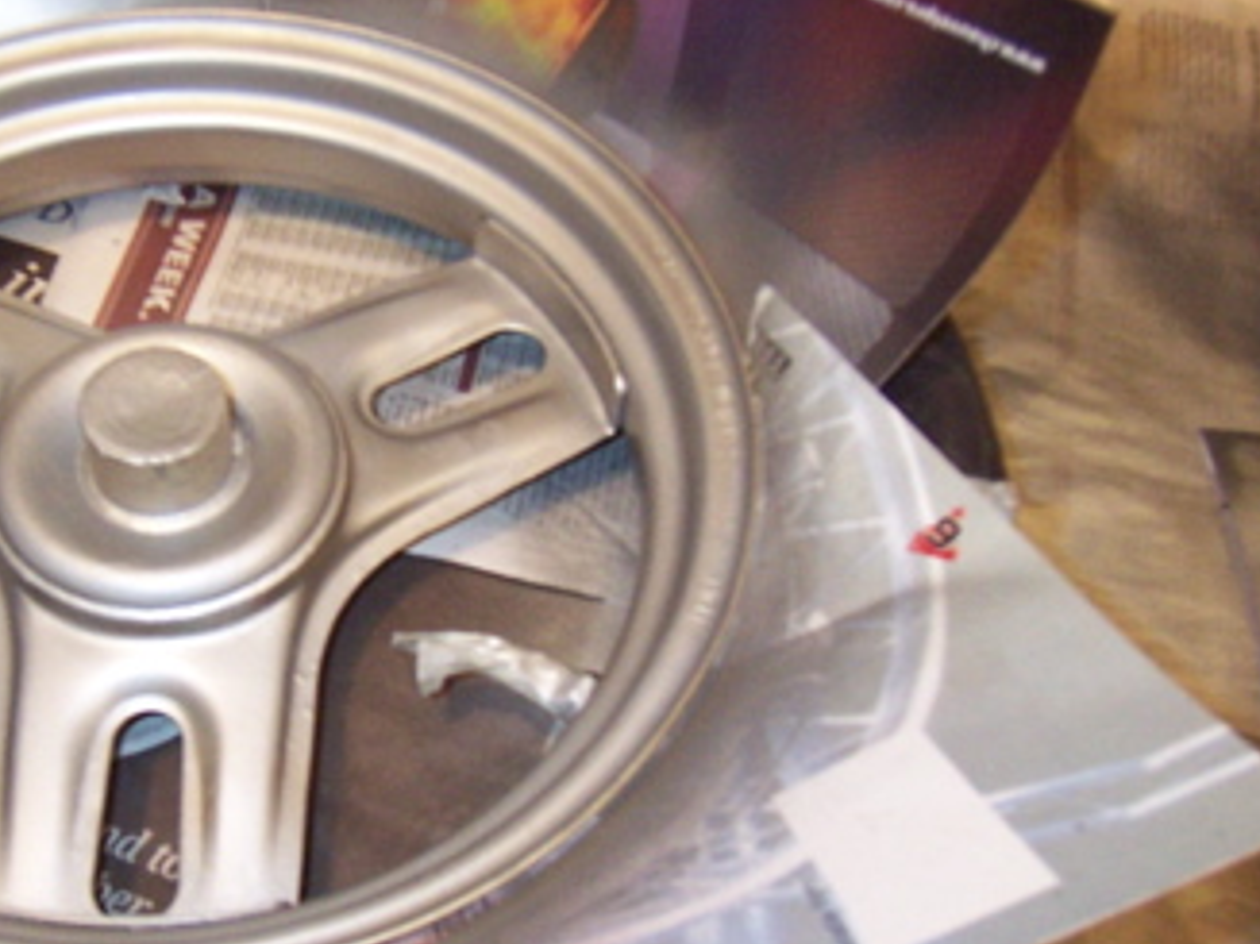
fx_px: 1637
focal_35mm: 45
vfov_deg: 32.1
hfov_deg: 41.1
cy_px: 574
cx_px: 351
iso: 200
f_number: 2.8
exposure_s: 1/30
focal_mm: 3.8
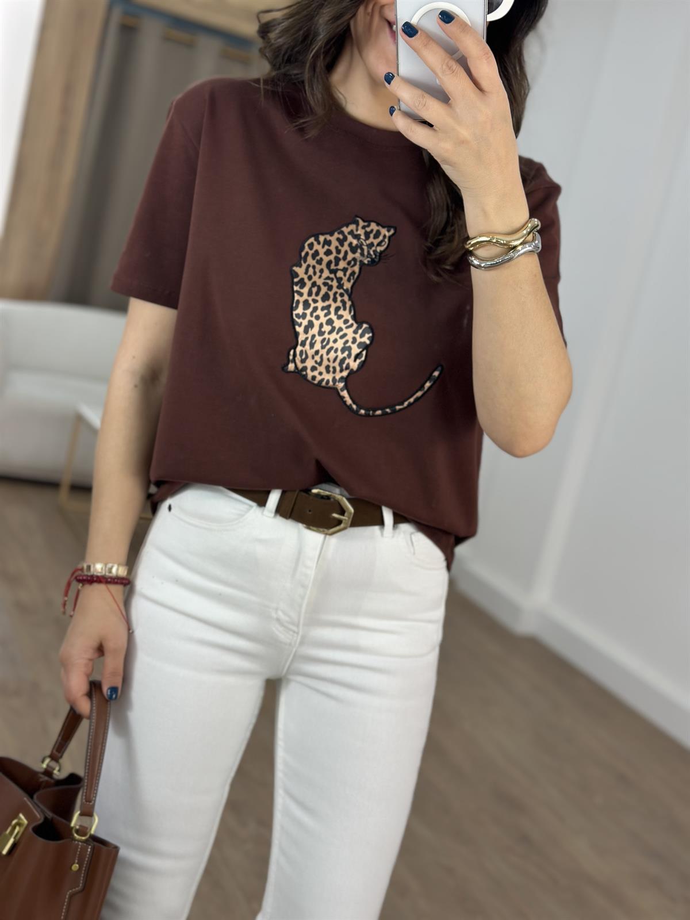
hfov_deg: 30.3
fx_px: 1276
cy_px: 460
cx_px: 345
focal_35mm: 48
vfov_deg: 39.7
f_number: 1.78
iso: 64
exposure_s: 1/160
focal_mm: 6.86
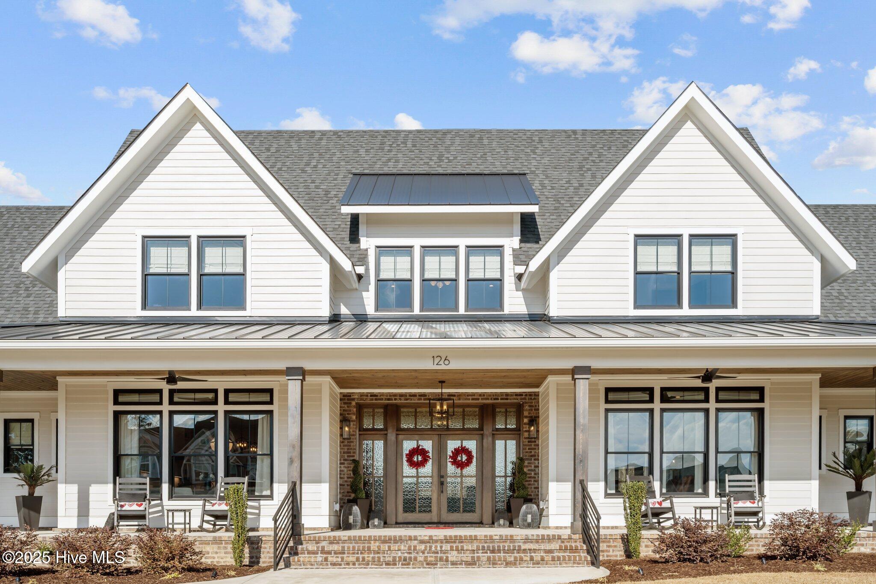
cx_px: 438
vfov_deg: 43.6
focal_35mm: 30
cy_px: 292
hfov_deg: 61.9
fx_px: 730
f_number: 7.1
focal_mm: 30
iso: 40
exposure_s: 1/250
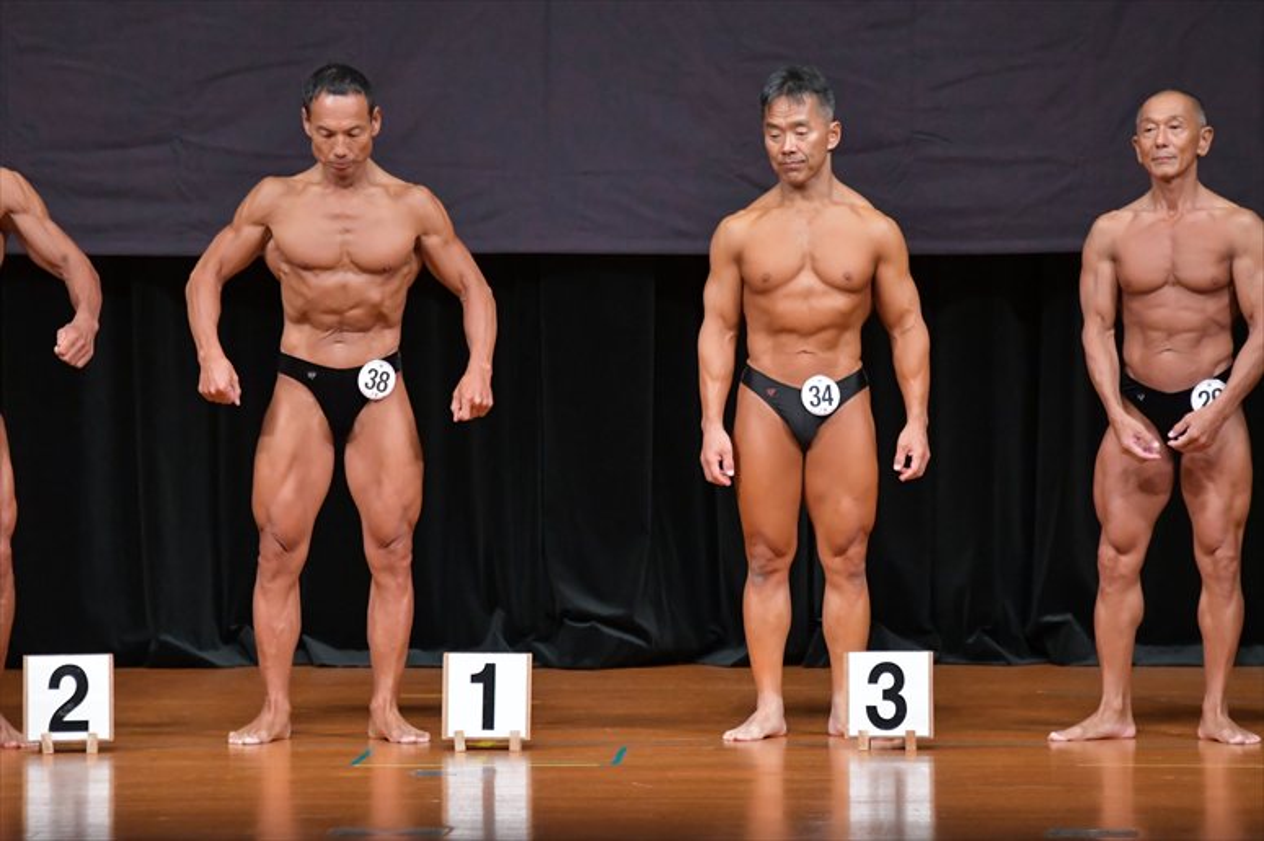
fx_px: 10002
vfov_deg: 4.8
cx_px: 632
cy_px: 420
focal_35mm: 285
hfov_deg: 7.2
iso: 5000
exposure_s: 1/400
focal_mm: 190
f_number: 5.6
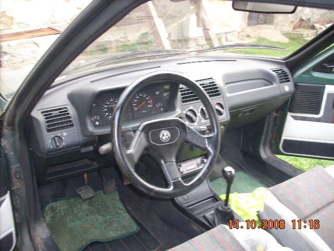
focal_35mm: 37
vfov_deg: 38.7
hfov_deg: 50.1
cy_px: 126
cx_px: 167
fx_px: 357
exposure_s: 1/30
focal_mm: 6.2
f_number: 2.8
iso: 100
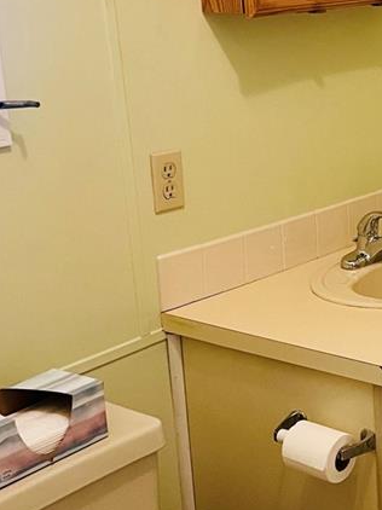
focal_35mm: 74
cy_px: 244
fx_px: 1090
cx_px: 464
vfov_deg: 26.3
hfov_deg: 18.8
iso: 250
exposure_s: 1/60
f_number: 1.5
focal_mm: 5.7
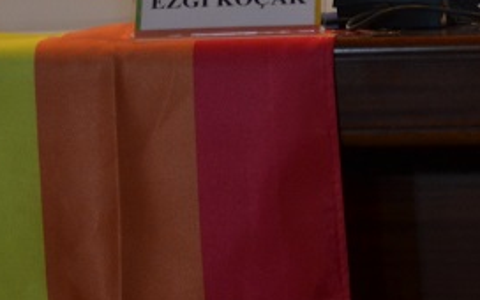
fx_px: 3375
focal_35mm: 258
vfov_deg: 5.0
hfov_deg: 8.1
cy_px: -176
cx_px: -44
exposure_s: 1/20
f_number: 4.8
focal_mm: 46
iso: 400
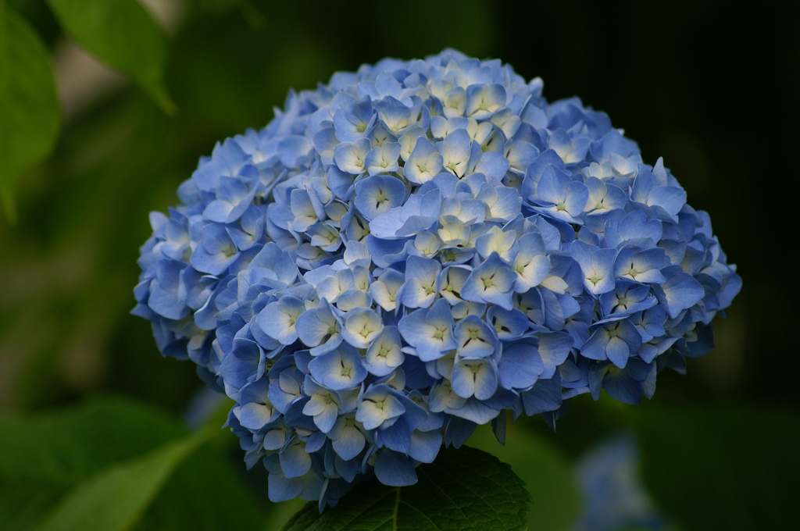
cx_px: 400
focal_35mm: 300
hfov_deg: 6.9
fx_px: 6658
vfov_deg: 4.6
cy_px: 266
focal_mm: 200
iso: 250
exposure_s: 1/500
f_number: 5.6
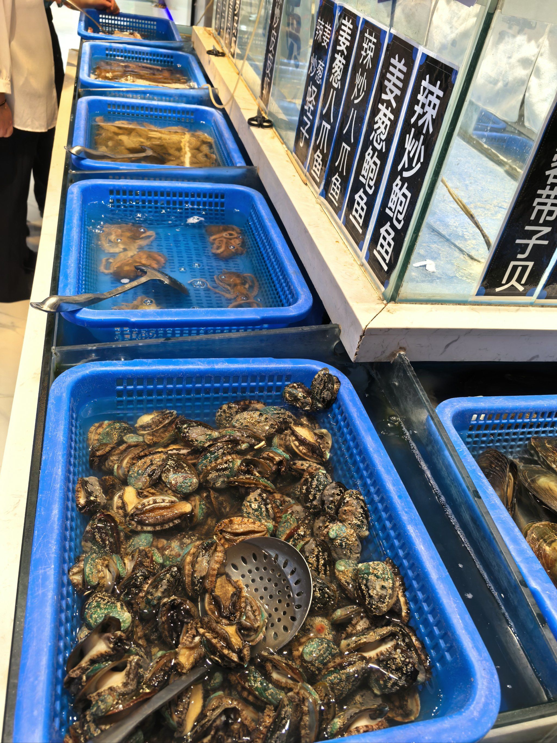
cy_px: 372
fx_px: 579
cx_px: 278
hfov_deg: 51.4
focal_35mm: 27
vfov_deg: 65.3
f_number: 2
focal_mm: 6.35
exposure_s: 1/100
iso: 64
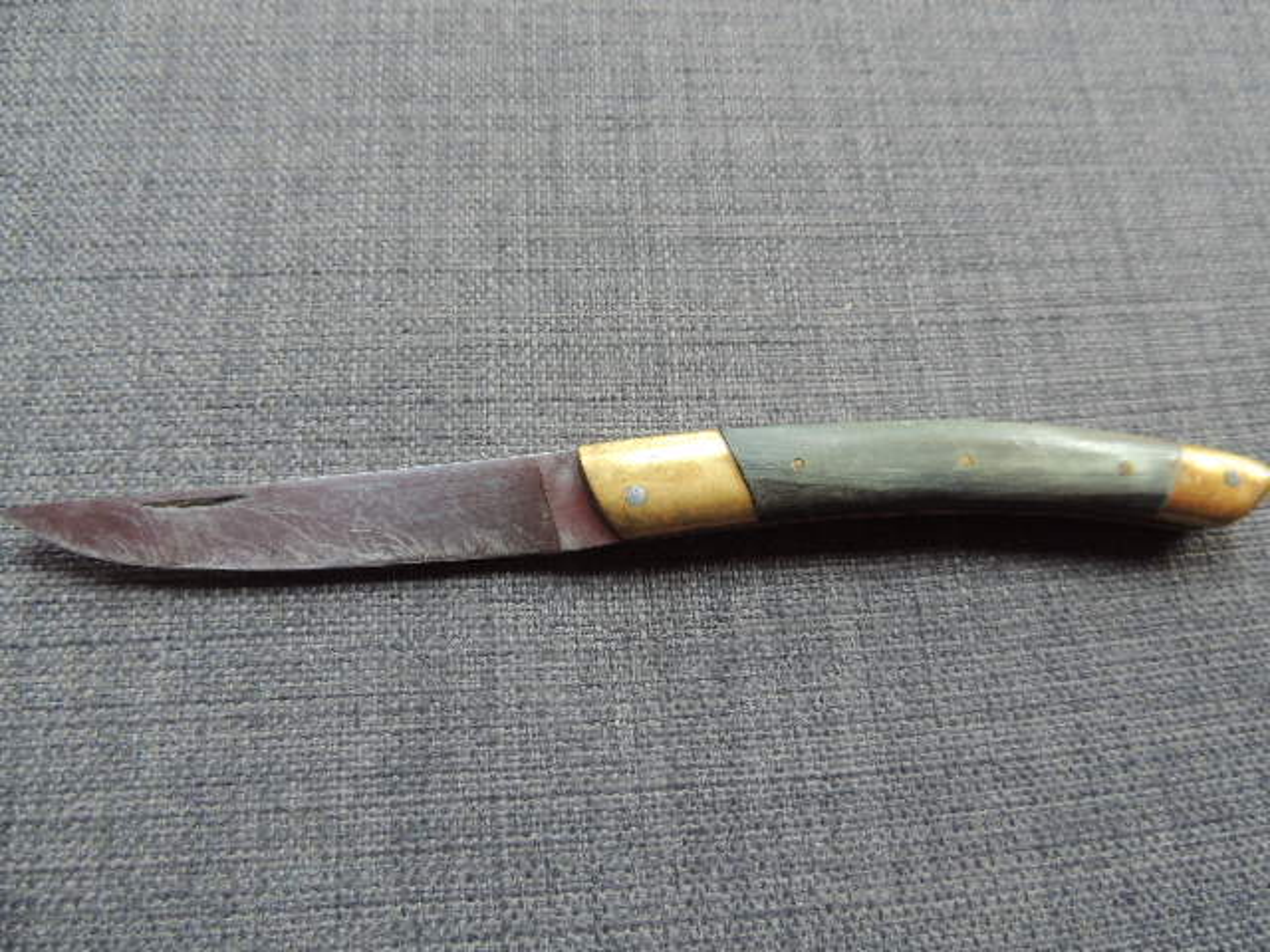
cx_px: 635
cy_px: 476
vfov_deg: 56.8
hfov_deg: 71.6
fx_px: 881
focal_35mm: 24
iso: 280
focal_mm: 4.3
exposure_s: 1/30
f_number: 3
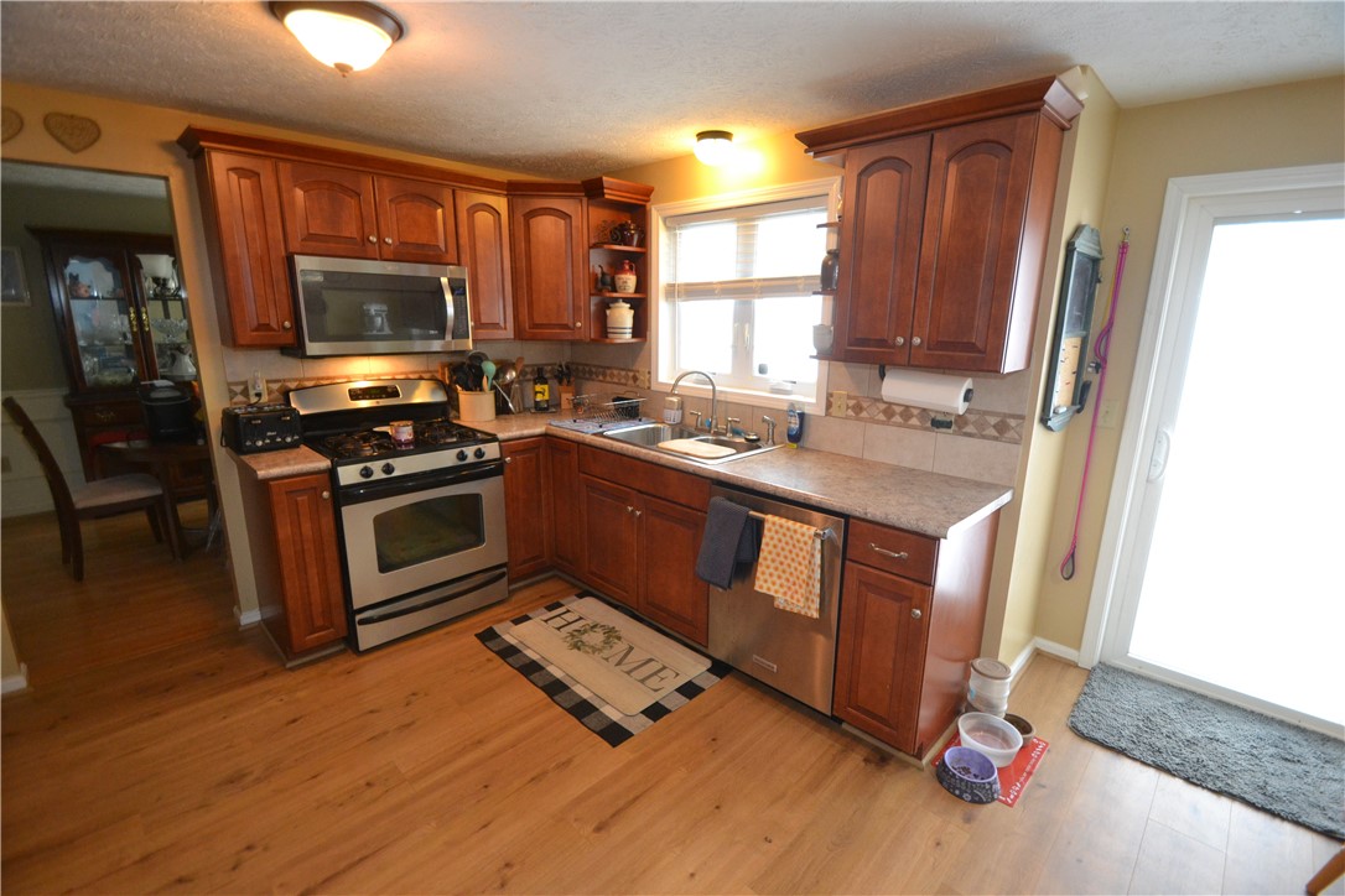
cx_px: 672
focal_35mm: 15
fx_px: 560
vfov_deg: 77.3
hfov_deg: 100.4
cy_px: 448
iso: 1250
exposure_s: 1/60
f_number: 3.5
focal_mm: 10
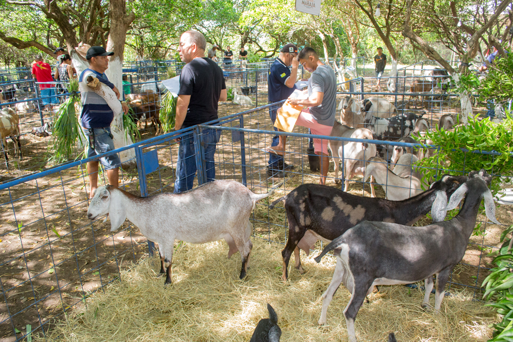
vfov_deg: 47.9
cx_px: 256
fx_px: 385
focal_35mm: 27
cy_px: 171
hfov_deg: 67.4
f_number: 5.6
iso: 800
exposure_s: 1/200
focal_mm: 18
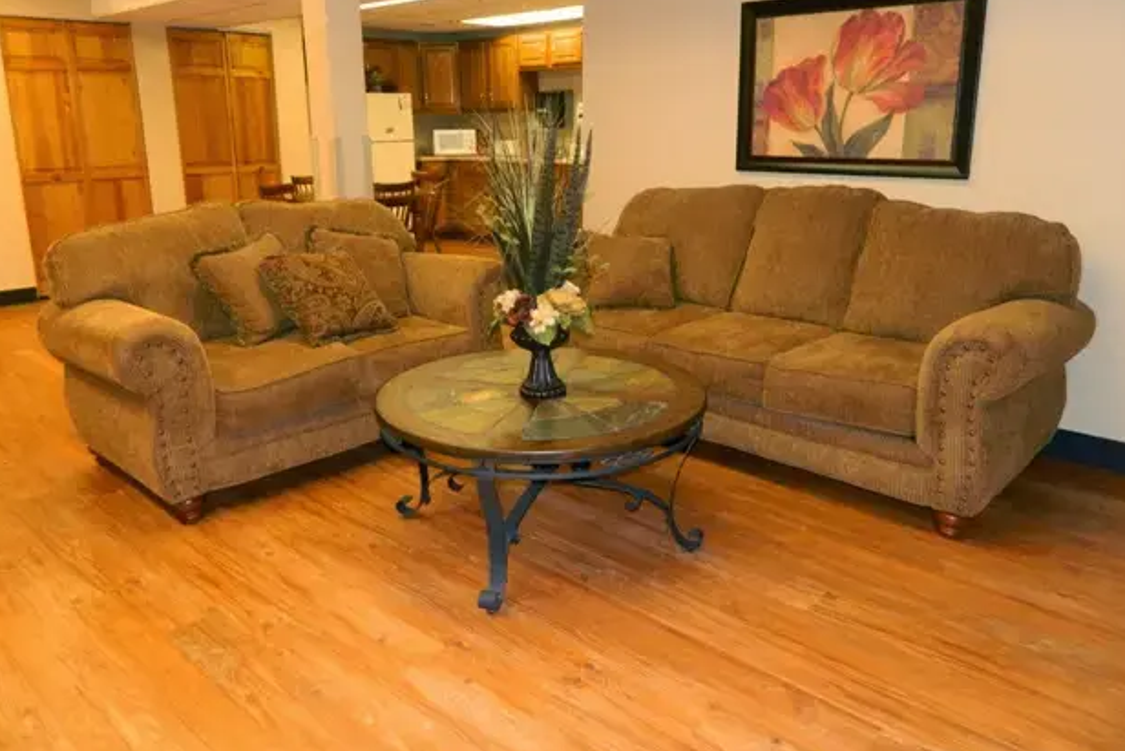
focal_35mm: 27
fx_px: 844
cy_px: 334
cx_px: 566
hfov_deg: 67.4
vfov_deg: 47.9
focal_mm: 4.5
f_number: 3.1
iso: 200
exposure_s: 1/30
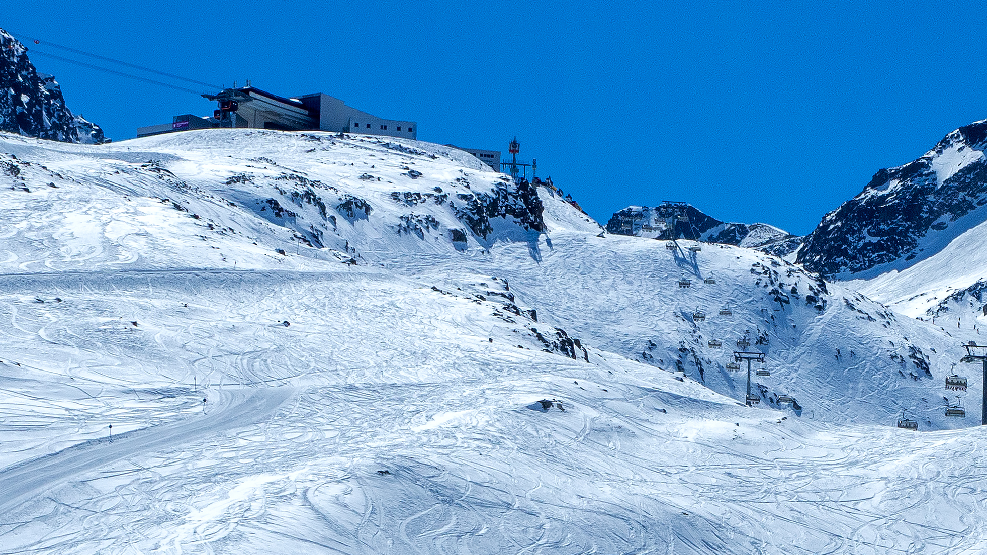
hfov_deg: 15.9
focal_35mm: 133
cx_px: 889
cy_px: 420
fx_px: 3481
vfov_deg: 9.1
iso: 200
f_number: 11
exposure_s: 1/1250
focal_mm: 26
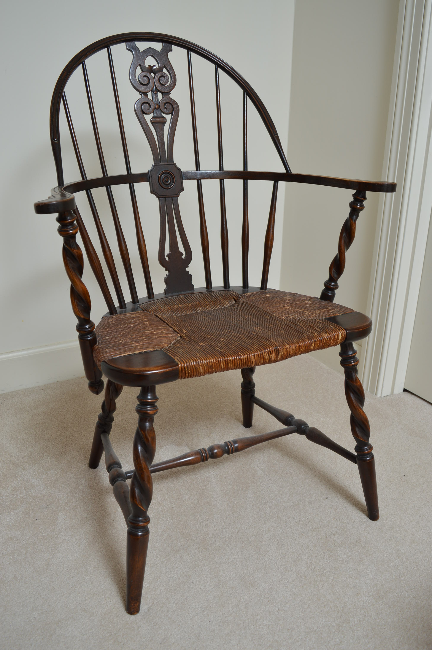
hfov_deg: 43.5
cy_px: 325
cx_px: 216
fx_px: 541
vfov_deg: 62.0
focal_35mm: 30
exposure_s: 1/60
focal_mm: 20
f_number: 5.6
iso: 100
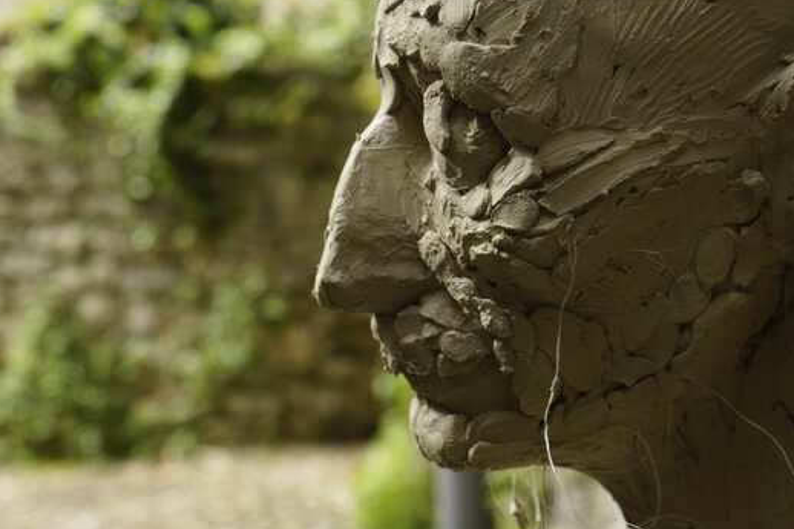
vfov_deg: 14.4
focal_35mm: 95
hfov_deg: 21.5
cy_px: 301
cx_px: 454
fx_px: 2094
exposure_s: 1/125
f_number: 5.6
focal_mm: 41
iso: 200
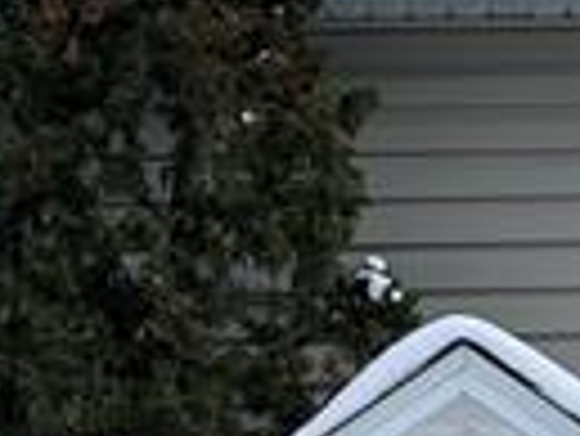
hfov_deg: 9.6
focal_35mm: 206
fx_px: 3455
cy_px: 1079
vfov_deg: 6.8
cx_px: 427
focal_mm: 5.1
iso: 50
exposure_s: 1/967
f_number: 1.6
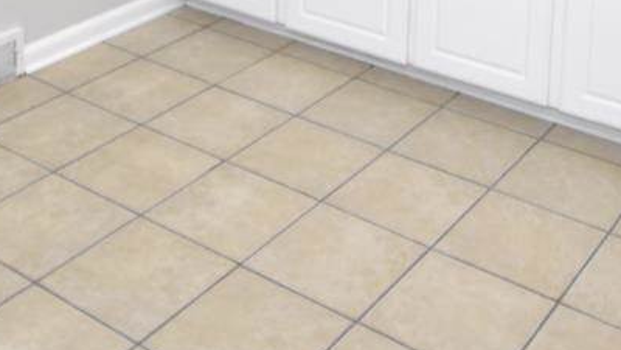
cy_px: -255
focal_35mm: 59
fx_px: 972
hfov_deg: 35.4
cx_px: 323
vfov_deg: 17.2
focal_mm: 10
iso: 360
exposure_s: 1/30
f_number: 4
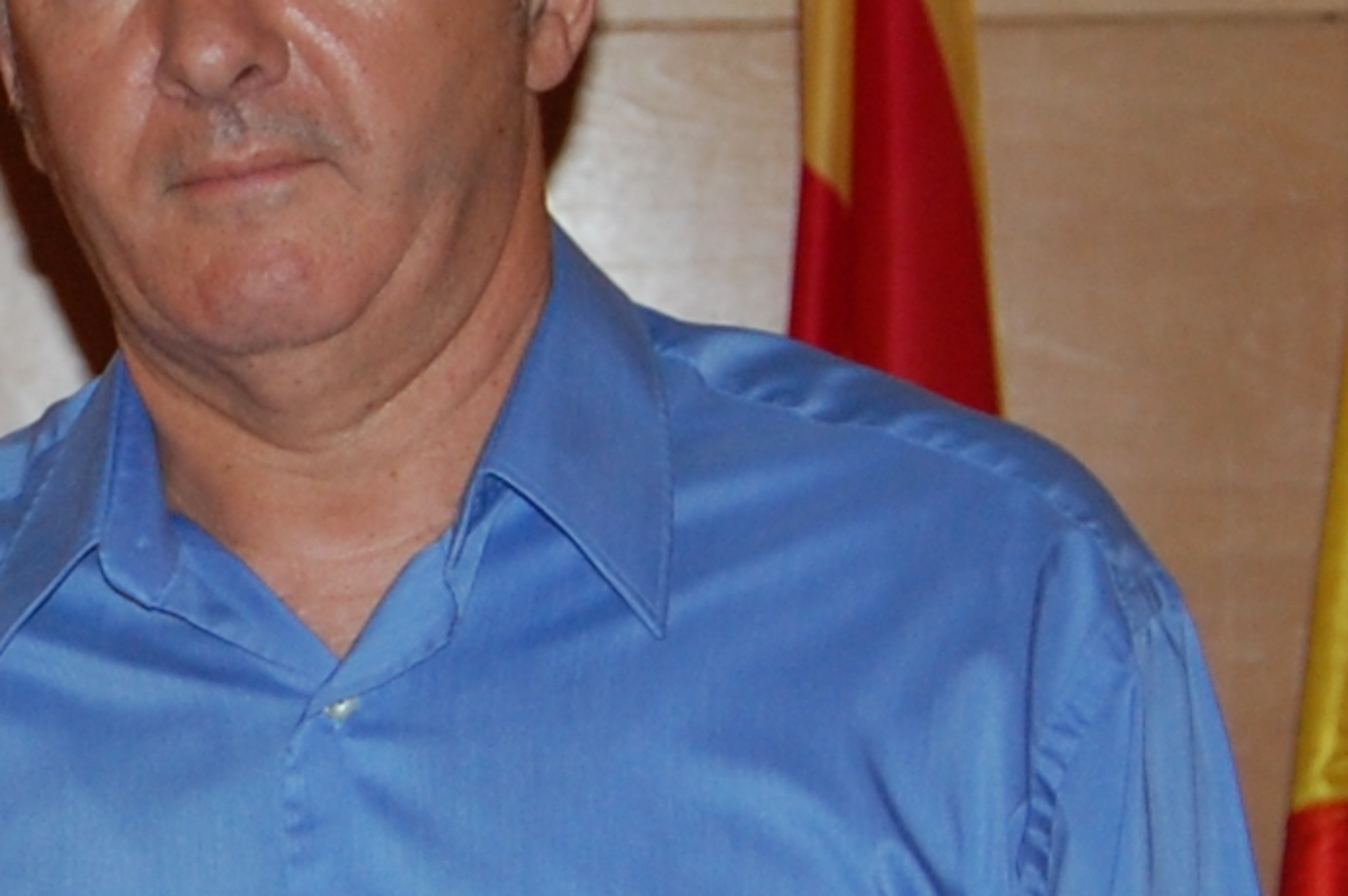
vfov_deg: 6.6
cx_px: -687
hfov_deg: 9.6
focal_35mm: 209
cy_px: 484
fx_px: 7817
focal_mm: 32
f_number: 4.5
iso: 400
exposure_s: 1/60
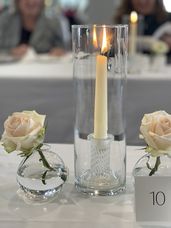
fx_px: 422
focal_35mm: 64
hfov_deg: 22.9
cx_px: 86
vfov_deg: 30.3
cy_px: 114
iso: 160
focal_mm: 7.5
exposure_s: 1/60
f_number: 2.2
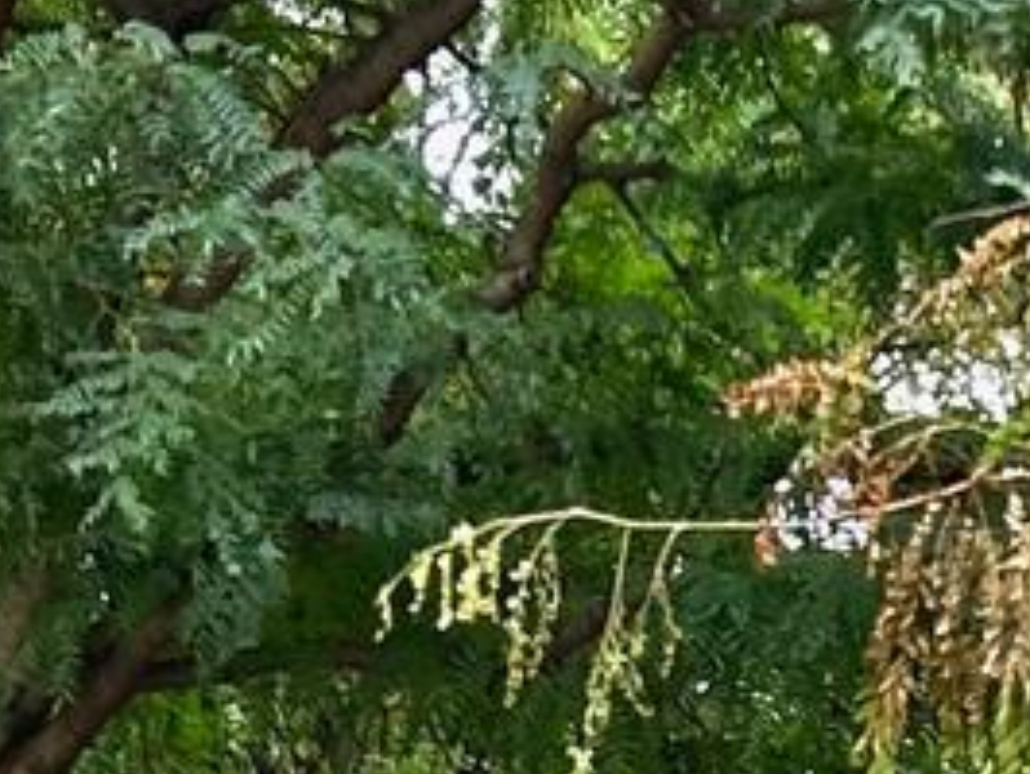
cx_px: 1560
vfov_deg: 6.8
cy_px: 2210
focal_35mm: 200
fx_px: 5956
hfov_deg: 9.6
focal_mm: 5.7
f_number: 1.5
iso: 40
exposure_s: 1/143
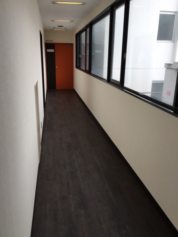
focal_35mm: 31
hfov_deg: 45.4
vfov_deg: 58.3
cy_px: 123
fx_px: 213
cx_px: 84
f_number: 2.2
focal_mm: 4.15
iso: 32
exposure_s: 1/124
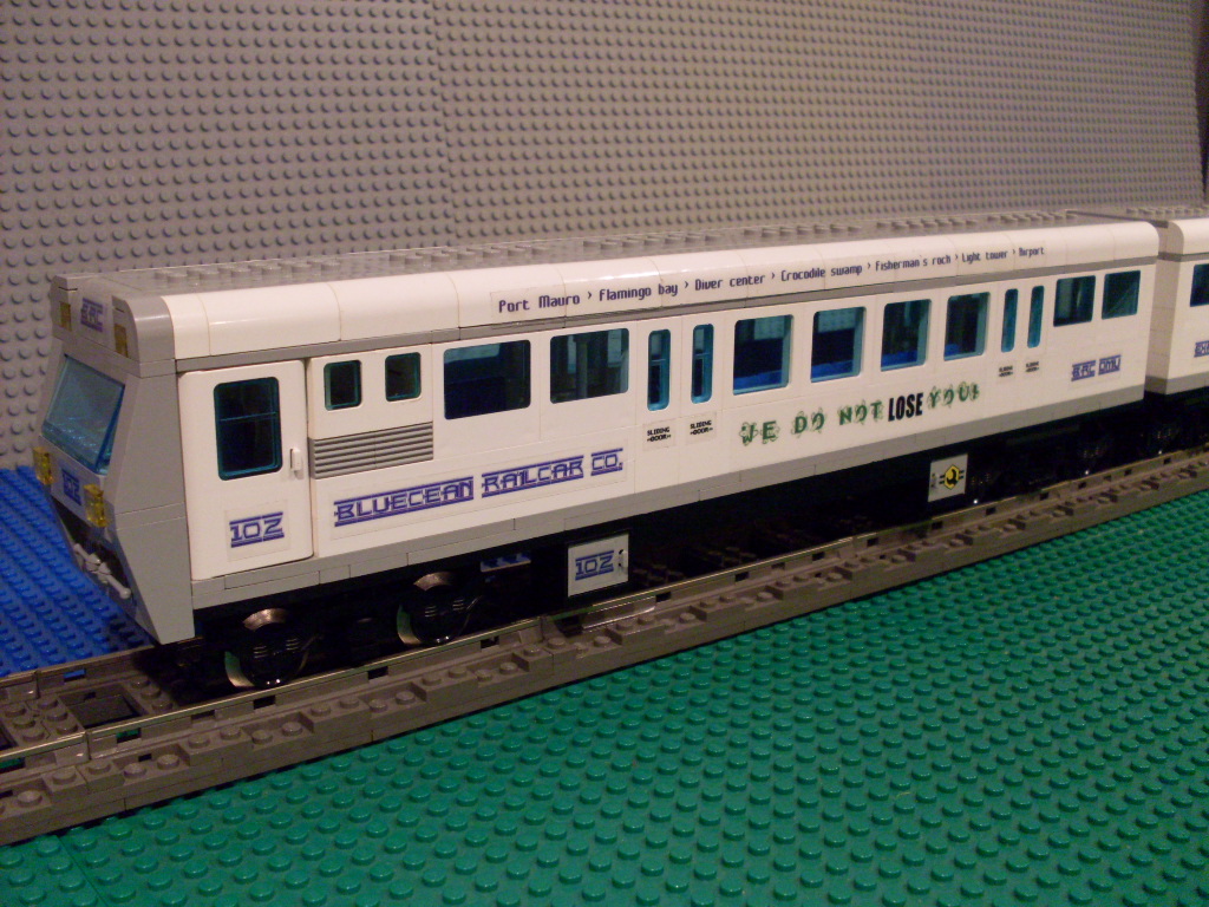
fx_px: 1327
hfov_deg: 49.0
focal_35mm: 38
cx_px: 604
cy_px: 454
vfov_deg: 37.7
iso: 200
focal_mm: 6.3
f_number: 2.8
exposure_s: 1/20
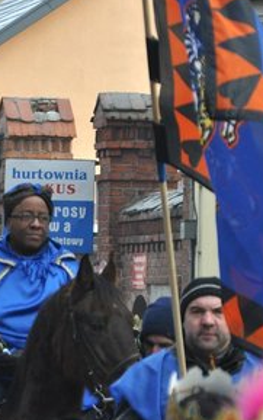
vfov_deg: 5.3
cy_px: 253
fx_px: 4558
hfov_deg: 3.3
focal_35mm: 398
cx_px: -83
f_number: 7.1
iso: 1000
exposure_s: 1/800
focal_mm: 116
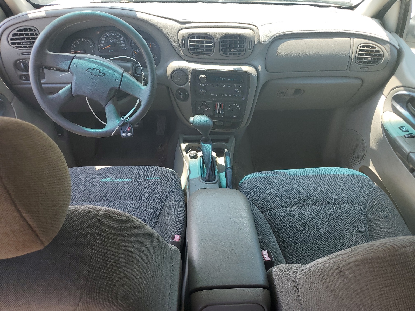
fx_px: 312
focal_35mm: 26
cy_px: 156
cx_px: 208
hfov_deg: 67.3
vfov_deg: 53.1
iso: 50
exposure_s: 1/333
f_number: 1.5
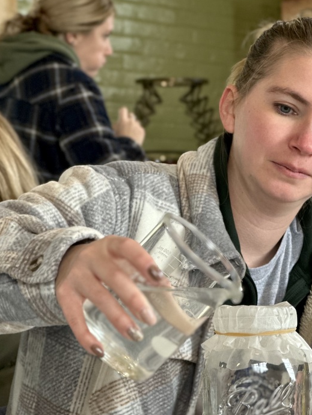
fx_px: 1370
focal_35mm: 114
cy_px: 281
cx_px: 230
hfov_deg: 13.0
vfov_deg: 17.2
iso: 200
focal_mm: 9
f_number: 2.8
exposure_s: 1/40
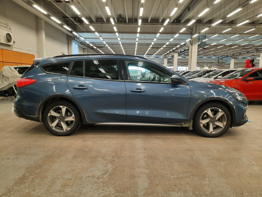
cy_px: 98
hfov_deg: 69.4
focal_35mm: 25
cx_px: 131
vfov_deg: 54.9
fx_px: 189
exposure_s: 1/50
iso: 200
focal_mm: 4.6
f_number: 2
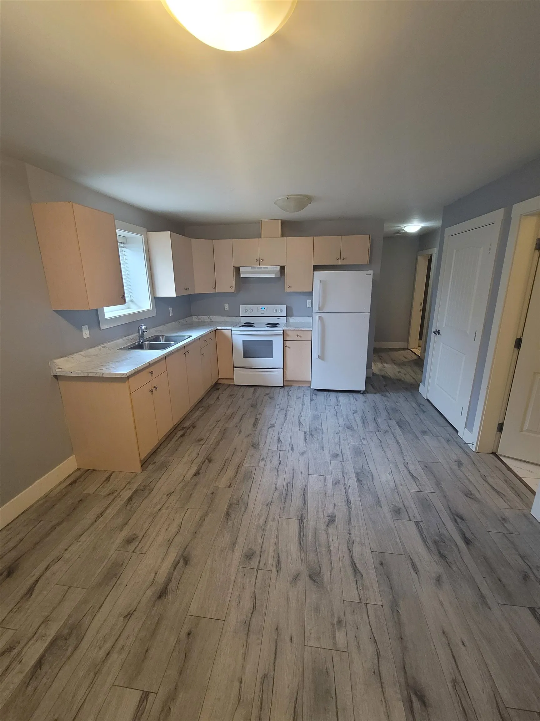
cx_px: 270
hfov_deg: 89.9
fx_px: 270
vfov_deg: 106.2
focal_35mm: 13
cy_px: 360
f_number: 2.2
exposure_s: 1/30
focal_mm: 2.2
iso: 400
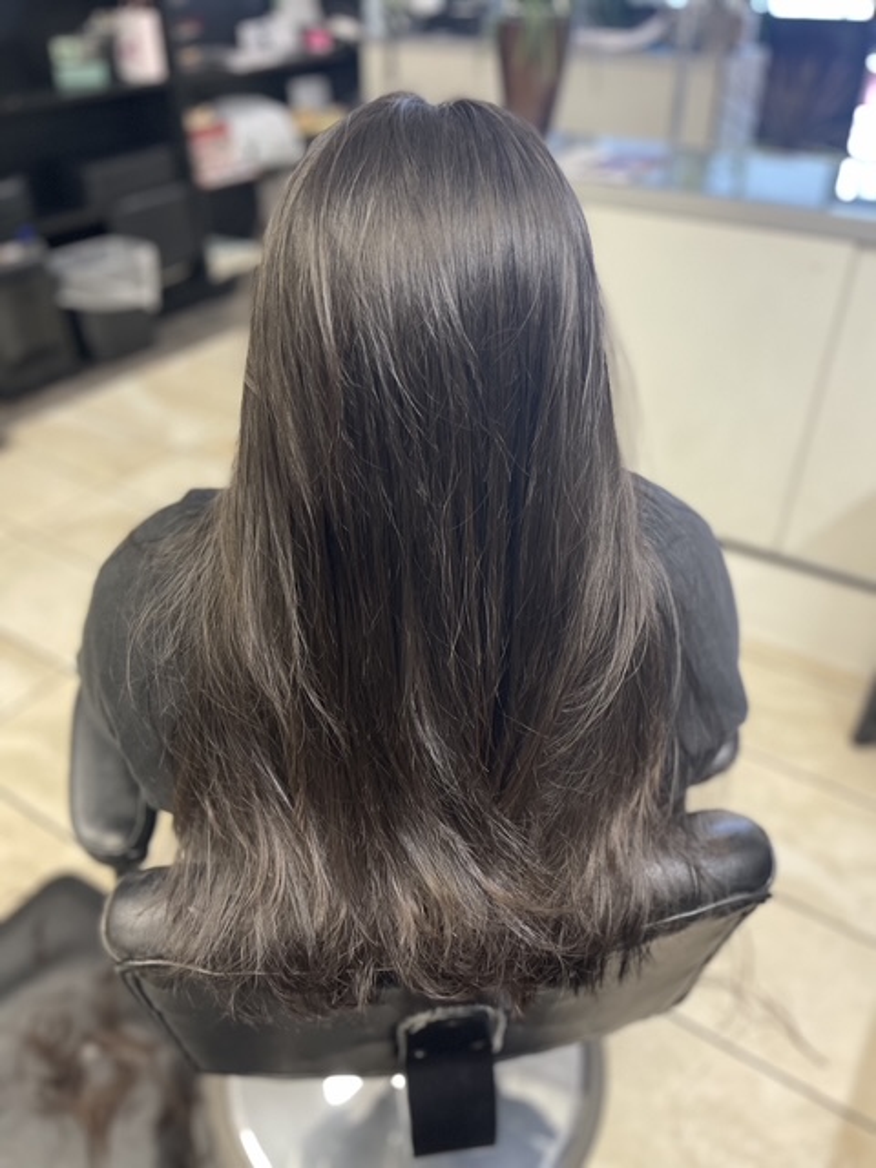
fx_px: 877
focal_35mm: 26
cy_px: 584
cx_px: 438
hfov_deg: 53.1
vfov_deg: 67.3
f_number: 1.6
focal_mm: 5.1
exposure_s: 1/60
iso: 320
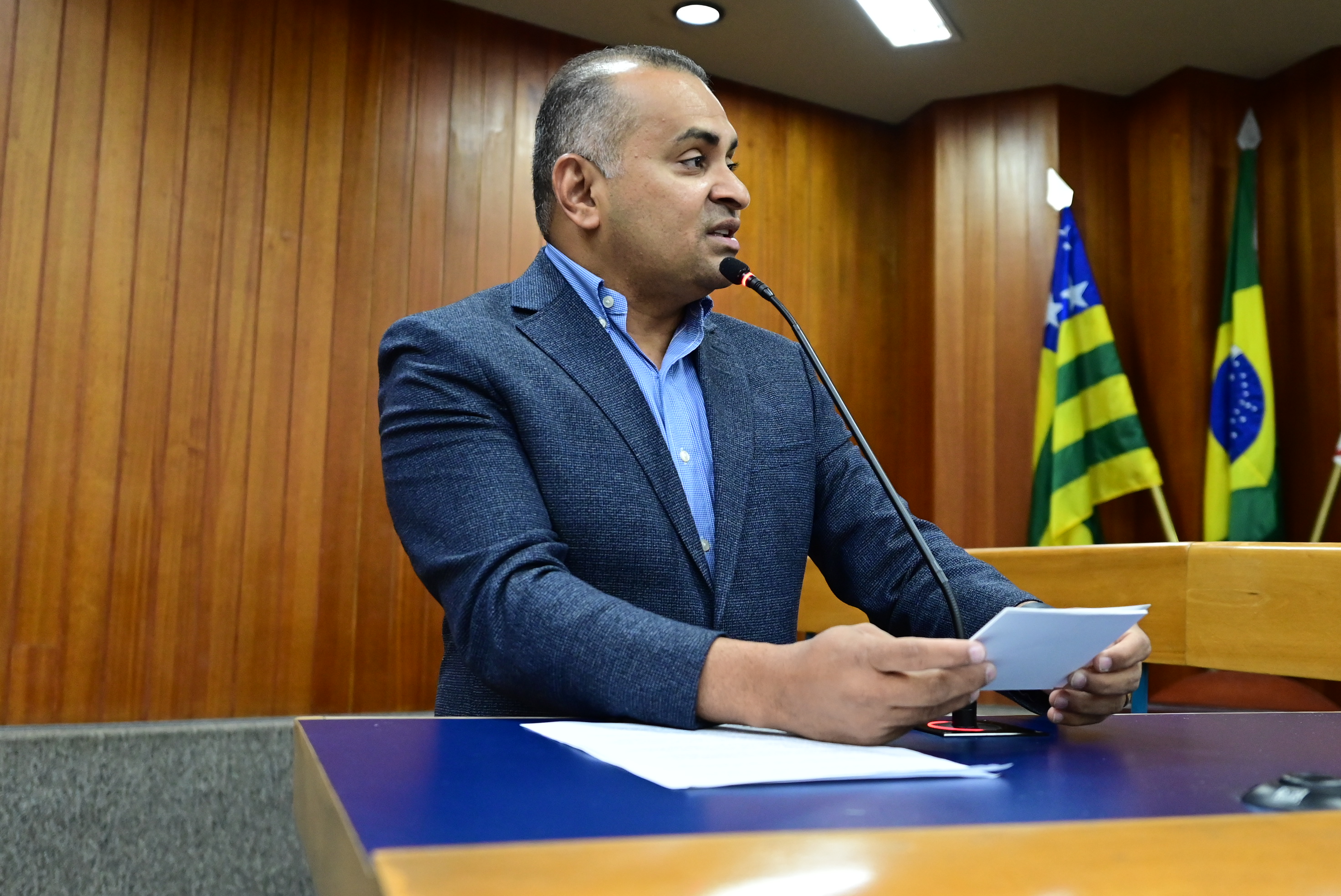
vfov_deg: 36.9
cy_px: 448
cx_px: 670
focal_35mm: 36
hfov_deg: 53.1
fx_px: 1342
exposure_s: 1/125
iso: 2500
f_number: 3.2
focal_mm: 24
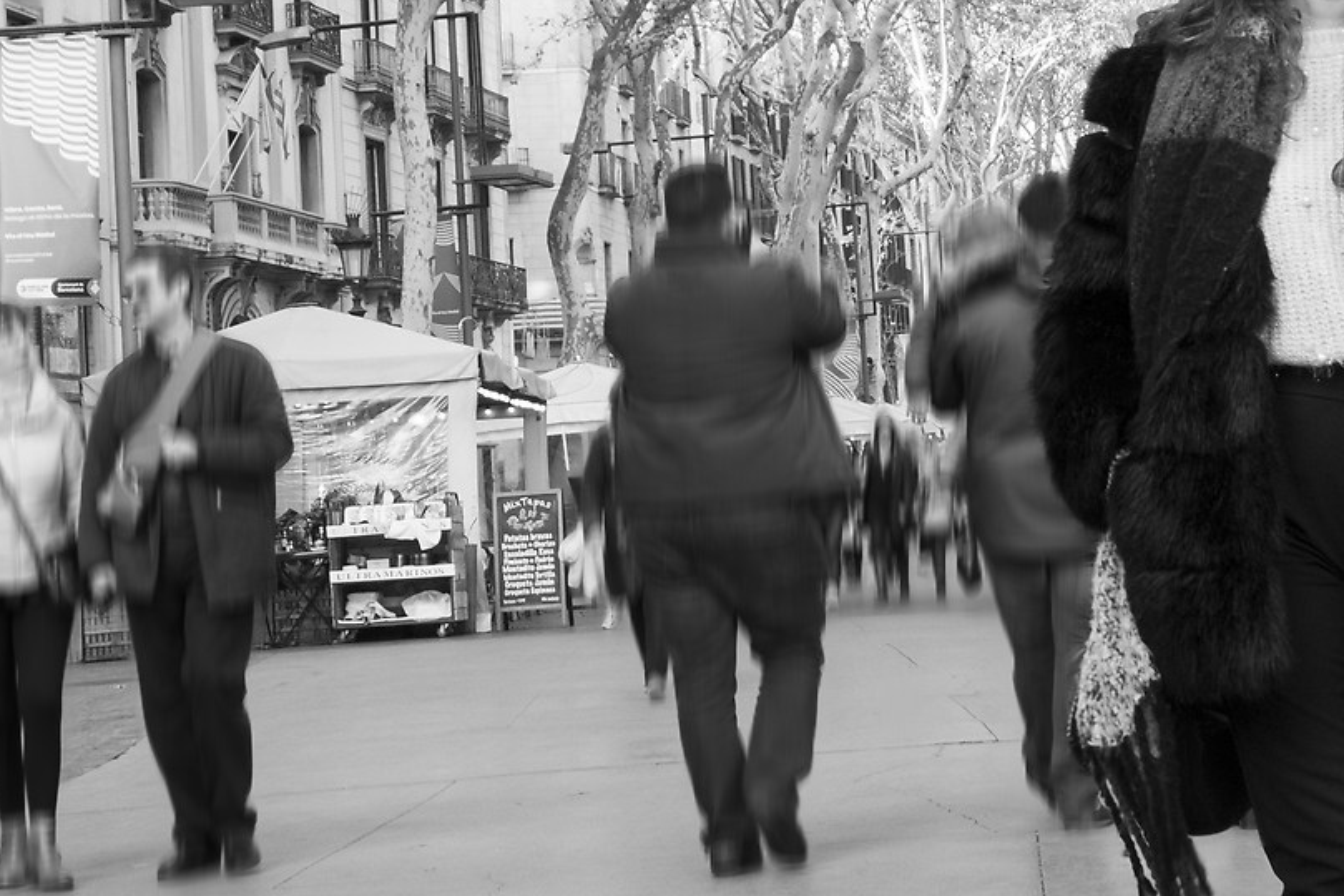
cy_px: 58
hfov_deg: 21.8
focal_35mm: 93
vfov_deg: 14.4
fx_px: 3489
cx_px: 666
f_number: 6.3
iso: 640
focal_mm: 21
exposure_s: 1/100
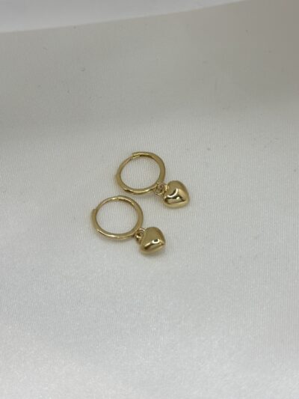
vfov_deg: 39.6
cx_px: 150
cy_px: 200
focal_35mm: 48
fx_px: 553
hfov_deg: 30.3
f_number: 1.78
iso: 80
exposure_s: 1/1323
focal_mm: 6.86
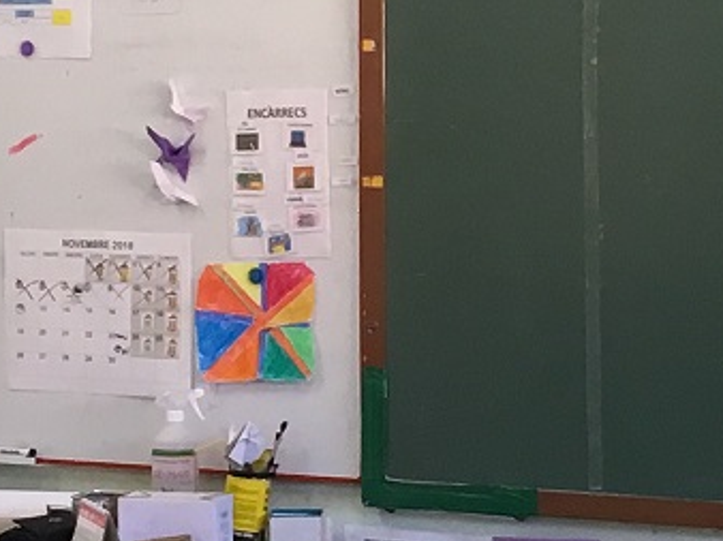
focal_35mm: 173
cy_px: 242
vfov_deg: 8.6
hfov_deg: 11.4
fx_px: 3611
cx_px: 447
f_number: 2.2
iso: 32
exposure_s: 1/33
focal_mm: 4.15
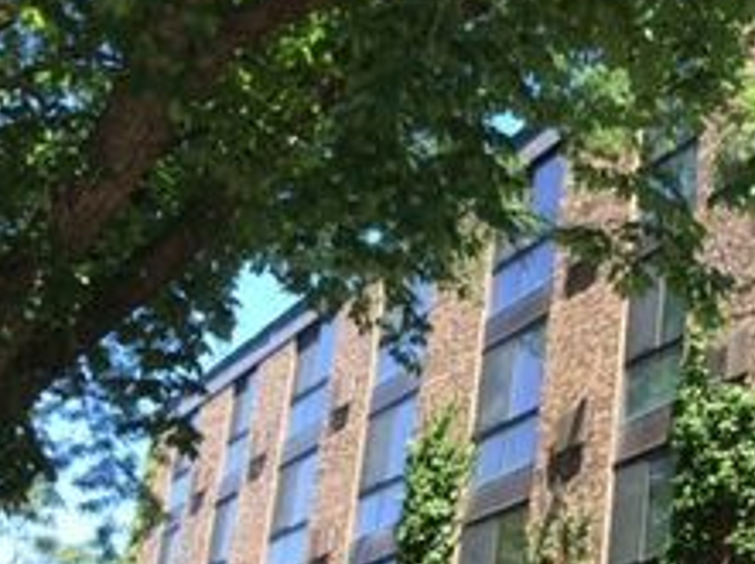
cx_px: 820
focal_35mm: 68
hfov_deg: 26.5
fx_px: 1481
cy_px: 535
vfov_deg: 21.0
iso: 32
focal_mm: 4.12
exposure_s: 1/376
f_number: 2.2
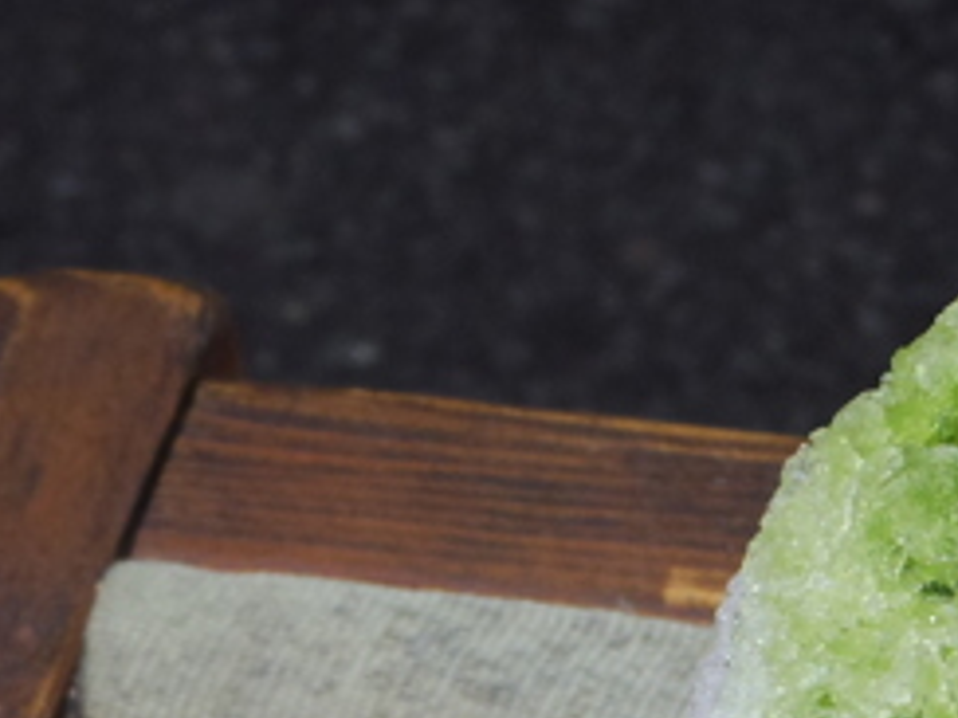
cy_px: 679
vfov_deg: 9.0
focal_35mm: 164
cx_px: 711
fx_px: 4539
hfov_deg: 12.0
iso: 125
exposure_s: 1/20
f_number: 3.2
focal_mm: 7
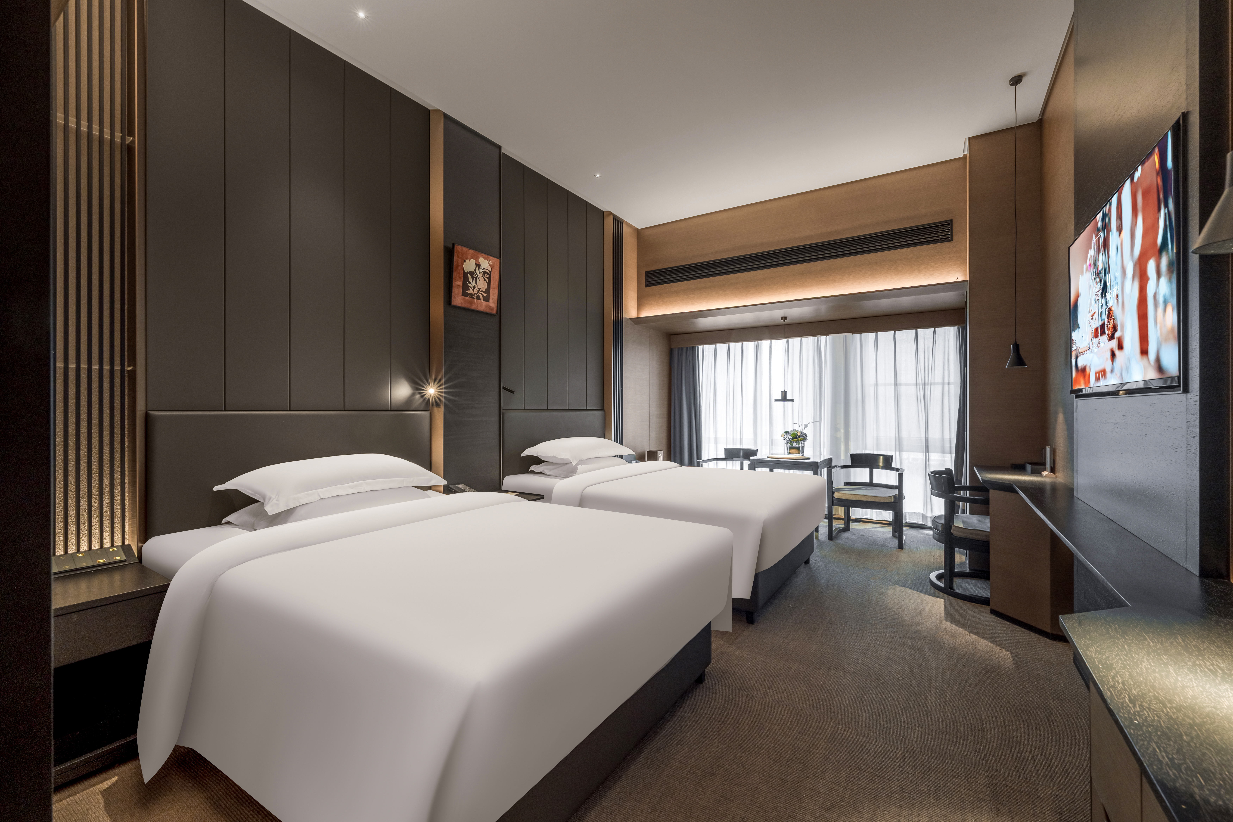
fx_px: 479
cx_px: 616
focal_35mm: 14
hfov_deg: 104.3
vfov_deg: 81.2
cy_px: 411
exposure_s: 1/8
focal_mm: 14
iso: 100
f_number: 9.5
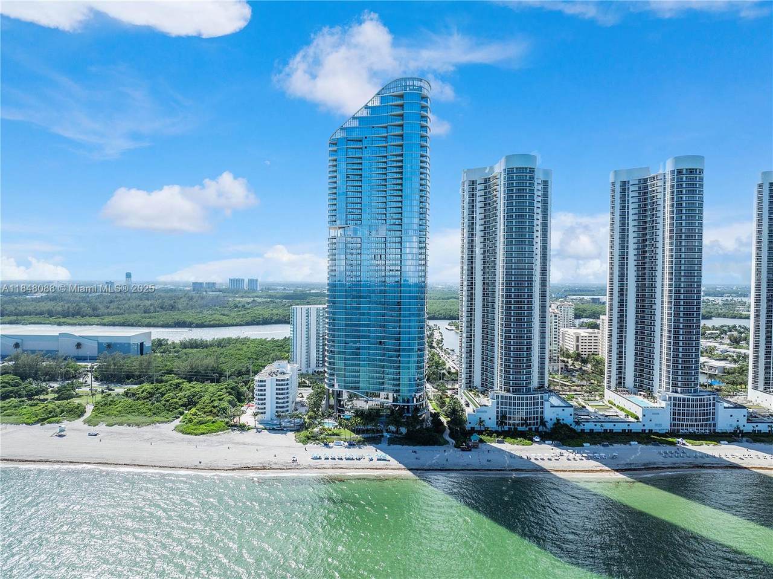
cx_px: 386
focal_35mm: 24
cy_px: 290
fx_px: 536
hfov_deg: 71.6
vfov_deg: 56.8
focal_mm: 12.29
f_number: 2.8
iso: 160
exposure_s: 1/5000
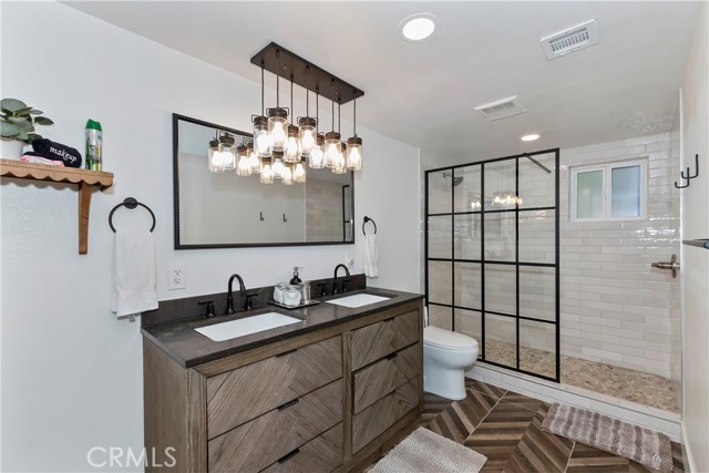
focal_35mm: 15
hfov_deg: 100.4
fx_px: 295
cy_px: 236
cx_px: 354
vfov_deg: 77.4
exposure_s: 1/30
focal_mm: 10
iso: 220
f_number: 8
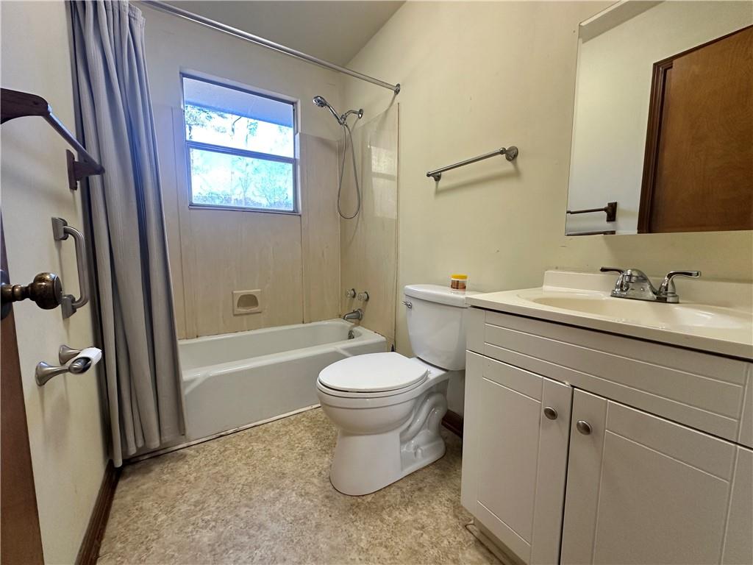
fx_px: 305
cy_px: 282
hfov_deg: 102.1
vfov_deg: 85.7
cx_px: 376
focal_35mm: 14
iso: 200
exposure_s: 1/120
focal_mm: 2.22
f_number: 2.2
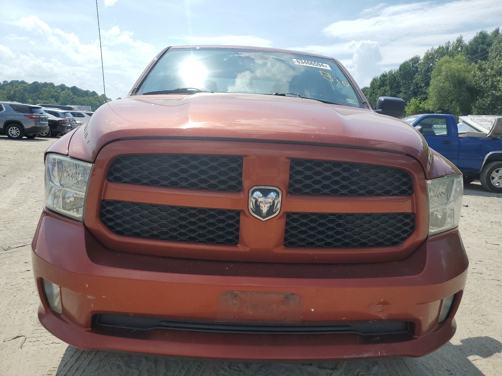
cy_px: 188
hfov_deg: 67.3
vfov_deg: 53.1
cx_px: 251
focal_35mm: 26
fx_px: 377
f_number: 1.5
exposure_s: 1/5000
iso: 50
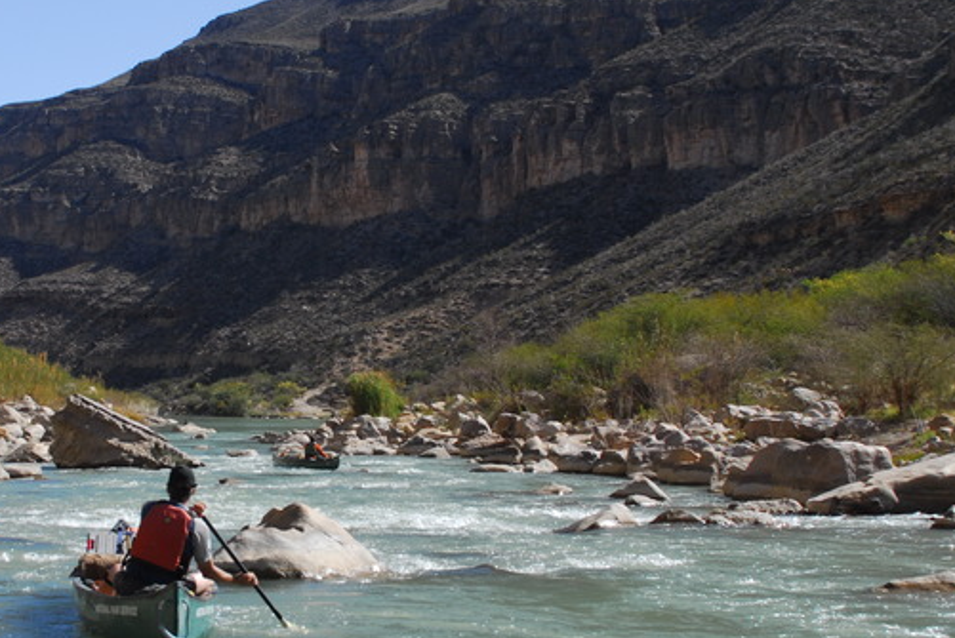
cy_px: 359
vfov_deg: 20.3
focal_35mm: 67
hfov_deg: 29.7
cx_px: 278
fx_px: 1779
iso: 160
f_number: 6.3
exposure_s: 1/160
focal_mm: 28
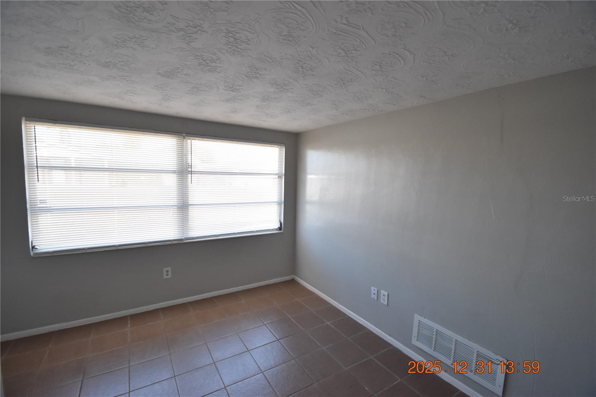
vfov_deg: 77.3
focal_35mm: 15
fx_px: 248
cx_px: 298
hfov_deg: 100.4
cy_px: 198
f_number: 3.5
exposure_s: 1/180
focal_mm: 10
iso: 800
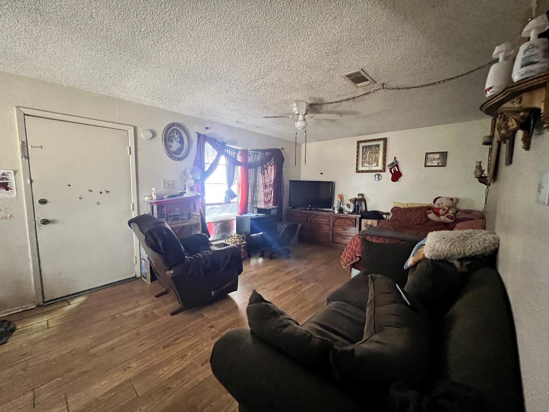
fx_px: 206
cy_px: 206
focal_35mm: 13
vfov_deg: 89.9
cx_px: 274
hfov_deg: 106.2
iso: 1000
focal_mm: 1.57
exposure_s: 1/40
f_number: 1.8
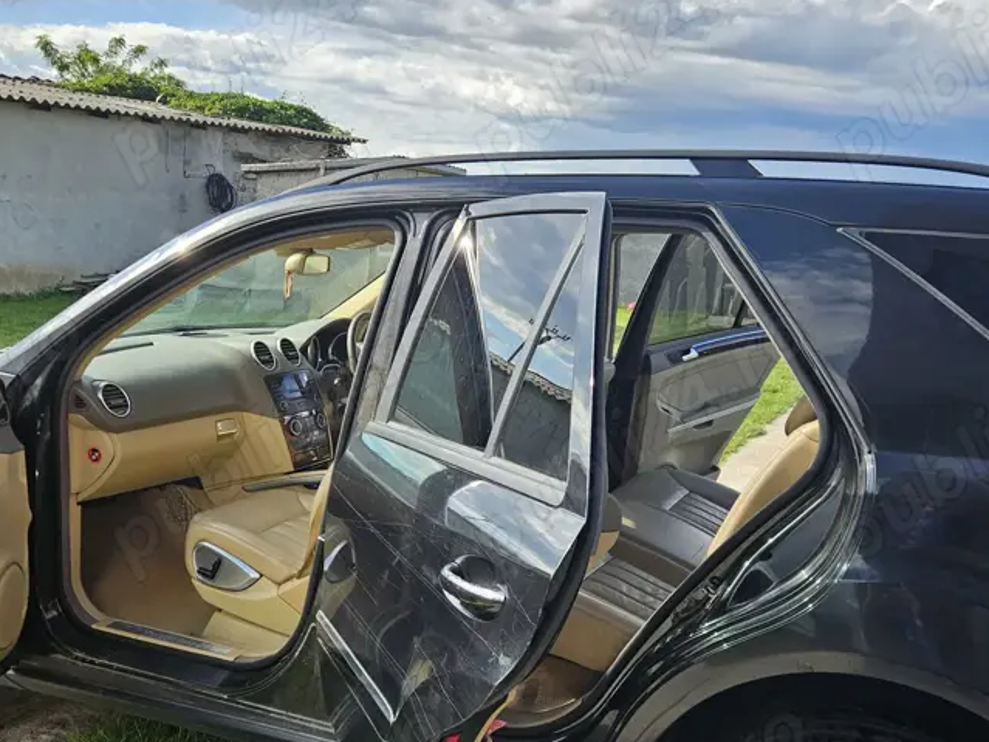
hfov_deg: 51.3
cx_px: 457
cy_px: 466
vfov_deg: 39.4
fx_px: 1028
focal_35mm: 36
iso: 25
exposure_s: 1/801
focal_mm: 5.4
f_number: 1.8
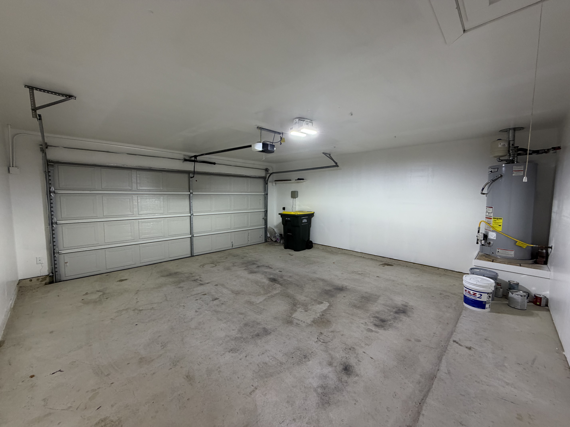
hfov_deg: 102.1
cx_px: 285
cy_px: 214
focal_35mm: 14
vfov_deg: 85.7
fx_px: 231
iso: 200
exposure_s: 1/120
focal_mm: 2.22
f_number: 2.2
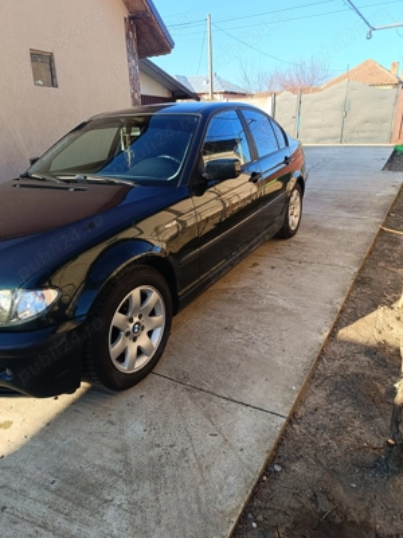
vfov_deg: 71.6
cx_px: 202
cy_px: 269
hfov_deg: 56.8
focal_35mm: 24
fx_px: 373
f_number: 1.88
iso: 52
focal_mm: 5.59
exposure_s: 1/310
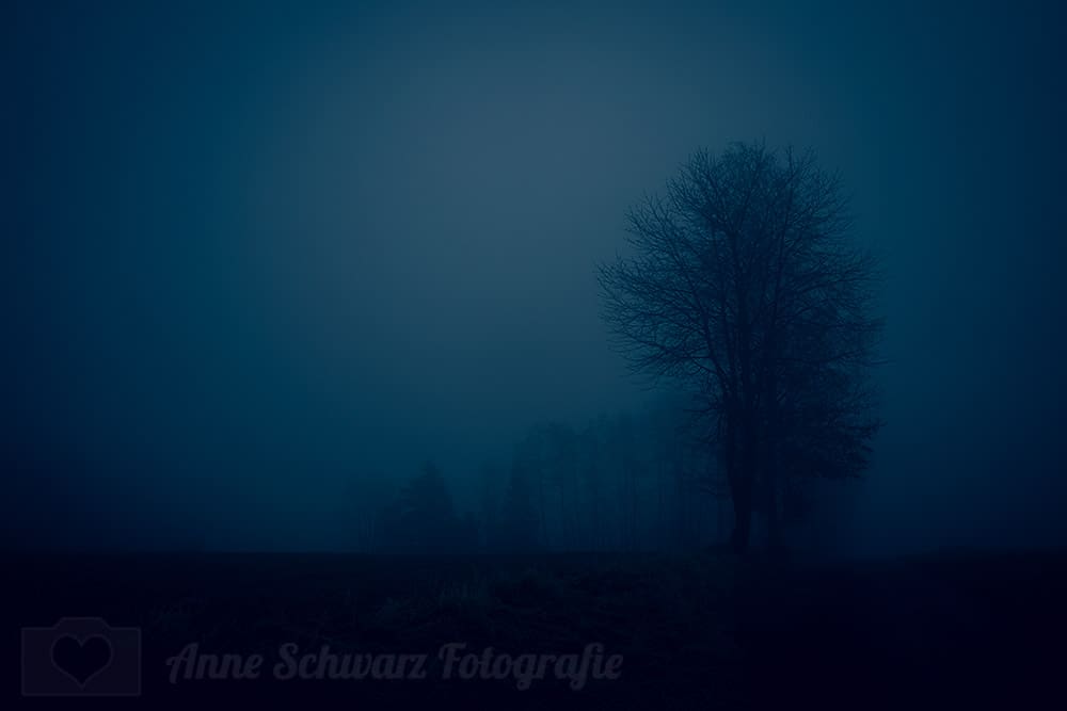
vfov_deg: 37.9
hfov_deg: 54.4
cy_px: 356
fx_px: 1037
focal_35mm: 35
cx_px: 534
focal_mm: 35
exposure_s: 1/100
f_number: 2.8
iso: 800
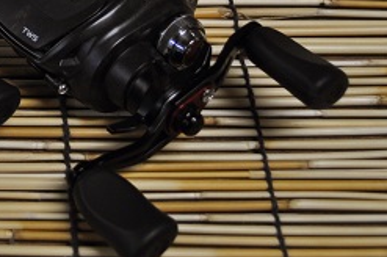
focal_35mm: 94
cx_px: -31
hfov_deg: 20.7
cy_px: -55
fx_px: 1009
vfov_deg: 14.1
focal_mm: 24
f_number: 4
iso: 720
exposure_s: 1/60
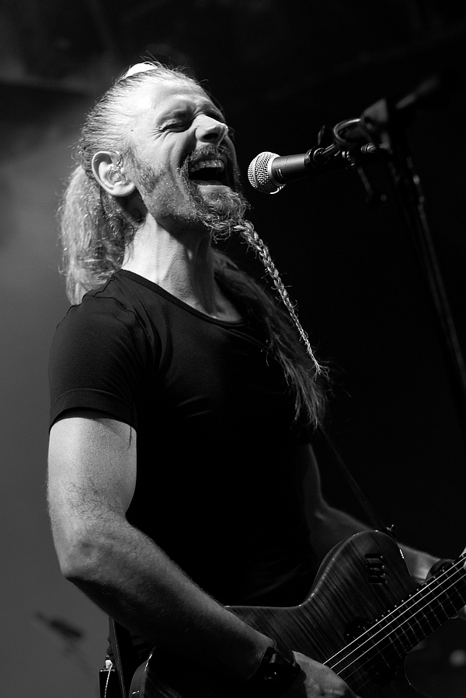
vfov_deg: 27.0
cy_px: 349
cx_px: 233
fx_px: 1456
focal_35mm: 75
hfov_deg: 18.2
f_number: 2
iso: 800
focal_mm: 50
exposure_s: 1/60
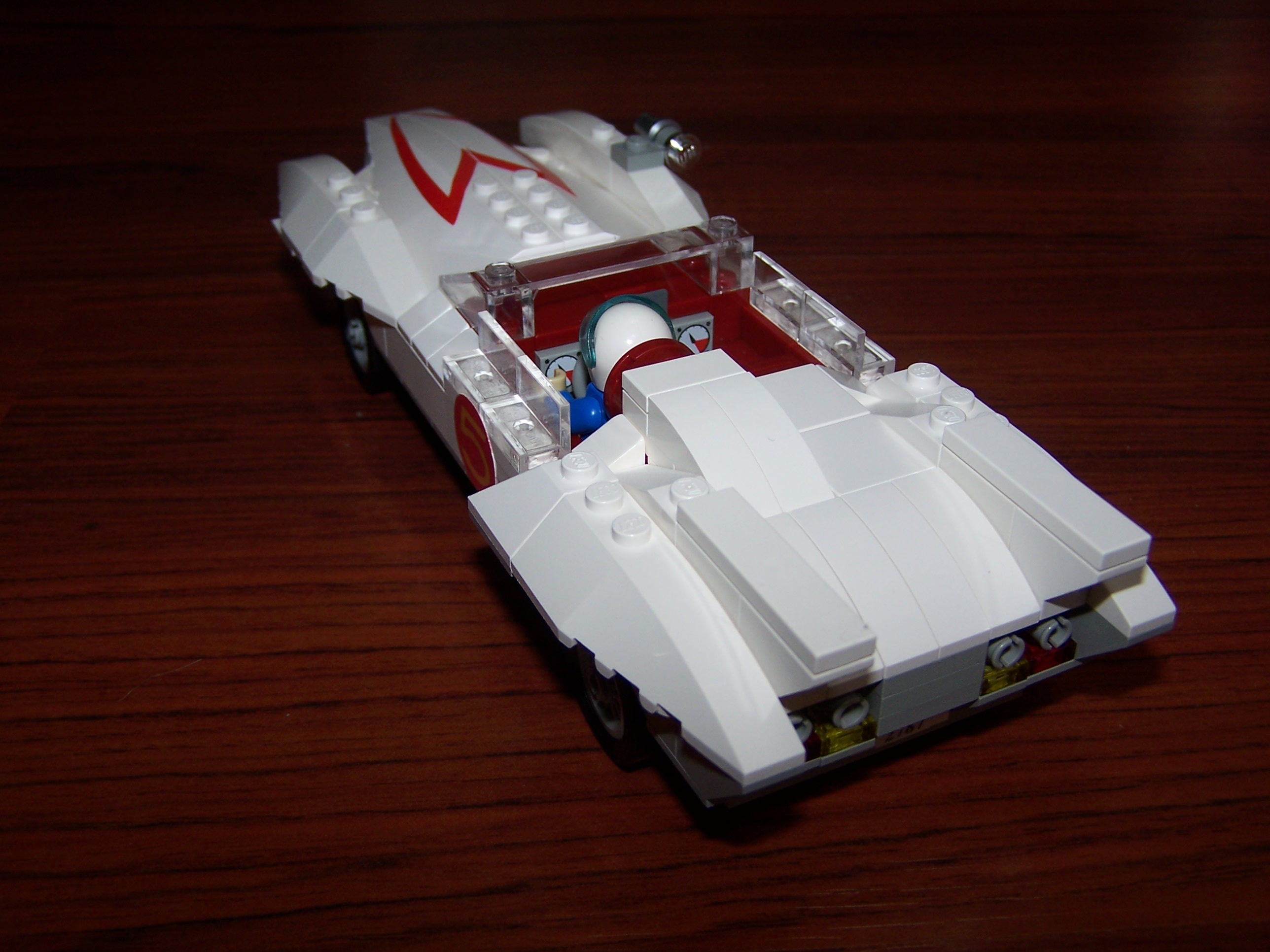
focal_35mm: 38
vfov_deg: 37.7
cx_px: 635
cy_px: 476
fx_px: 1394
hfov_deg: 49.0
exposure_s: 1/60
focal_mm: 6.3
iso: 80
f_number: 2.8
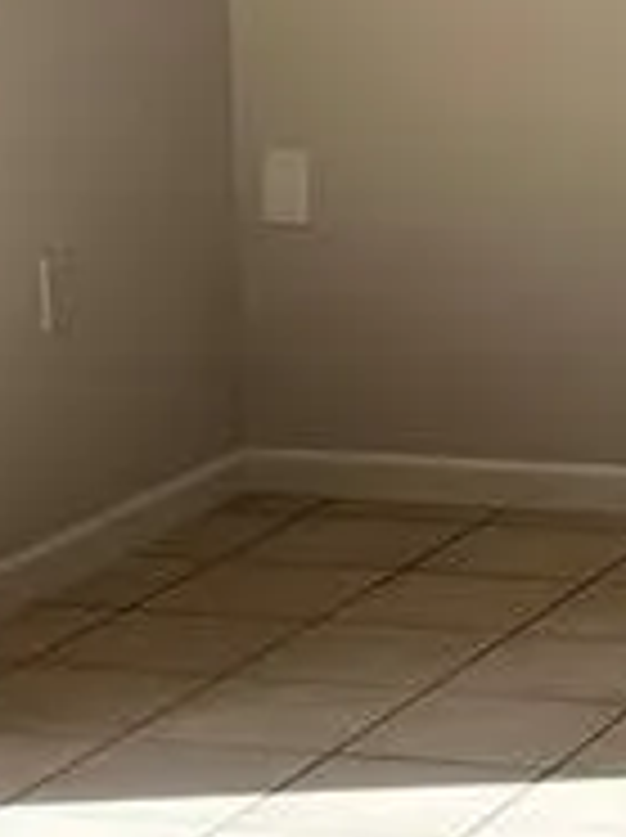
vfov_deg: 11.8
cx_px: 950
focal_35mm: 168
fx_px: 4060
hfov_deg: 8.6
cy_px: 243
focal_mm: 5.7
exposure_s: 1/873
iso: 50
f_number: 1.5
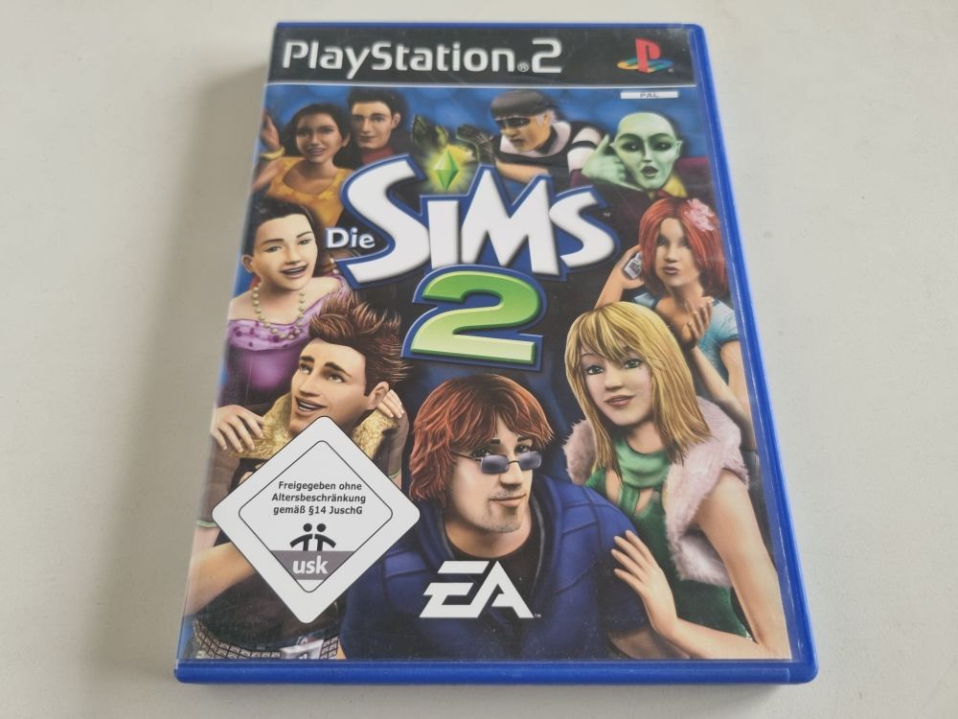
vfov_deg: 53.1
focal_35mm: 26
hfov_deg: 67.3
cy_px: 360
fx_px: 720
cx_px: 479
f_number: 1.8
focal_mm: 5.4
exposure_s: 1/100
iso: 125
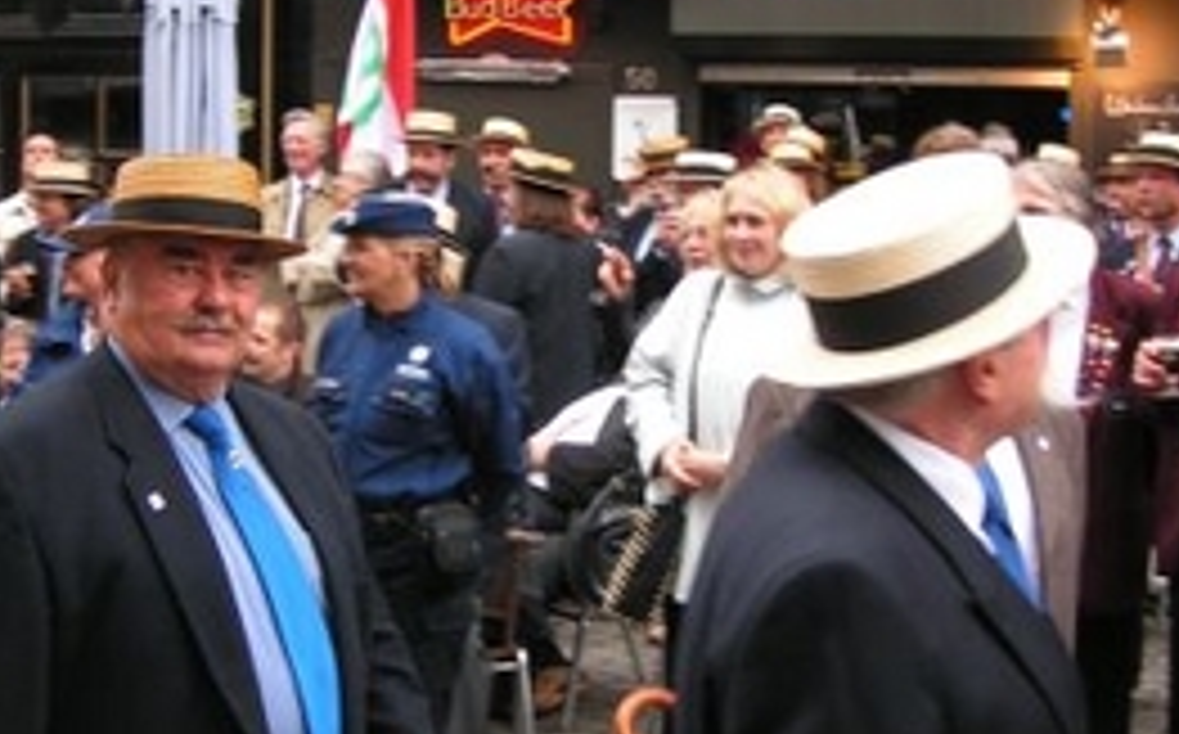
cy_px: 304
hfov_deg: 26.8
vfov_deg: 16.9
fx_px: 2471
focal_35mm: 77
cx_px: 558
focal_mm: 6.3
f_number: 2.8
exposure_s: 1/50
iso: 50
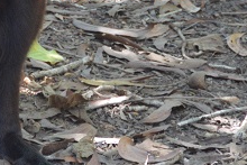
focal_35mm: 1363
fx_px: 9358
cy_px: -85
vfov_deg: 1.0
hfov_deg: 1.5
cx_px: -30
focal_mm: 200
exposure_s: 1/320
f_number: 5.6
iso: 1600
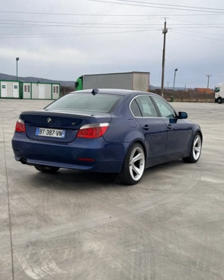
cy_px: 147
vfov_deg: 36.6
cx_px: 110
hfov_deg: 29.7
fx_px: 422
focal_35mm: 51
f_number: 1.78
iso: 64
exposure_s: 1/693
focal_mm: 6.76
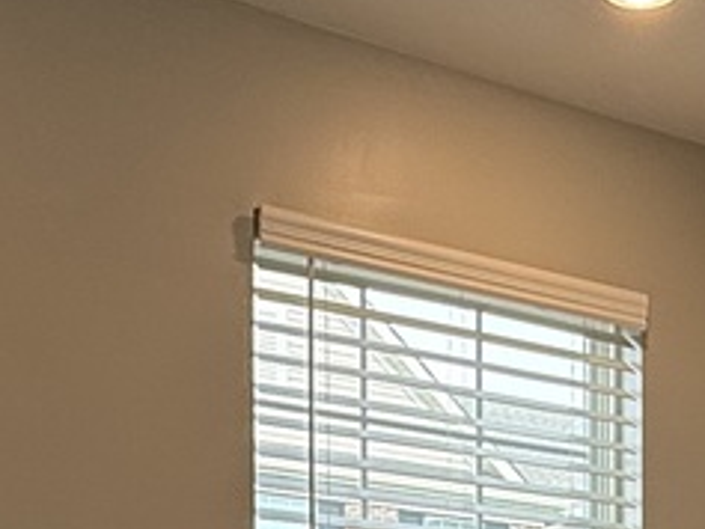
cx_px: 637
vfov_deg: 15.4
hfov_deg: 22.4
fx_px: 1732
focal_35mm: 85
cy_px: 895
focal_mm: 2.22
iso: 64
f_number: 2.2
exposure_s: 1/120
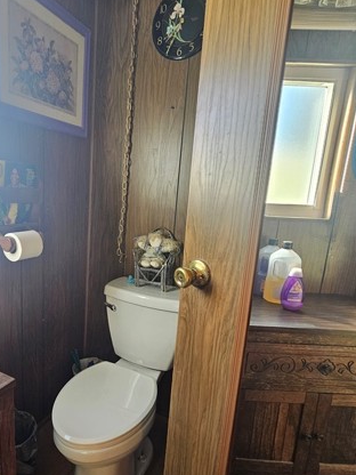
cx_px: 120
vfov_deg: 81.7
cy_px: 252
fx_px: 274
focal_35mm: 20
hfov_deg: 64.3
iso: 160
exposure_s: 1/60
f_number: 2.2
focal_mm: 2.2
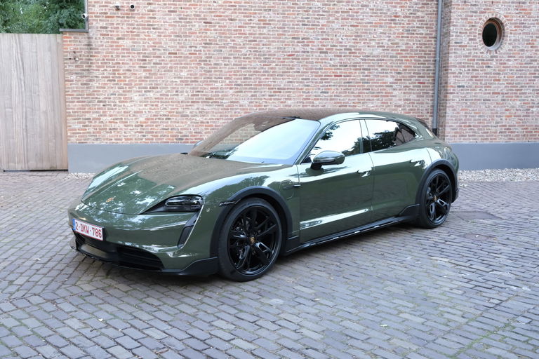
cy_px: 180
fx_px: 509
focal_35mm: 34
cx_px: 270
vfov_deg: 38.9
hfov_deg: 55.8
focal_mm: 22.7
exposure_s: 1/30
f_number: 5.6
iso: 3200
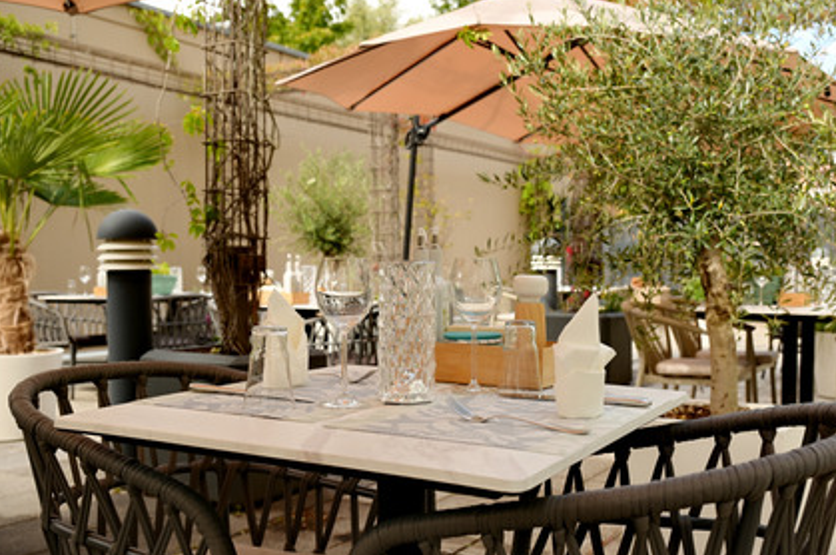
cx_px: 447
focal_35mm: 38
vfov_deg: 35.3
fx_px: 871
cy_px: 292
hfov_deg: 51.3
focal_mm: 34.5
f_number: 5.6
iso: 200
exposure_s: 1/250
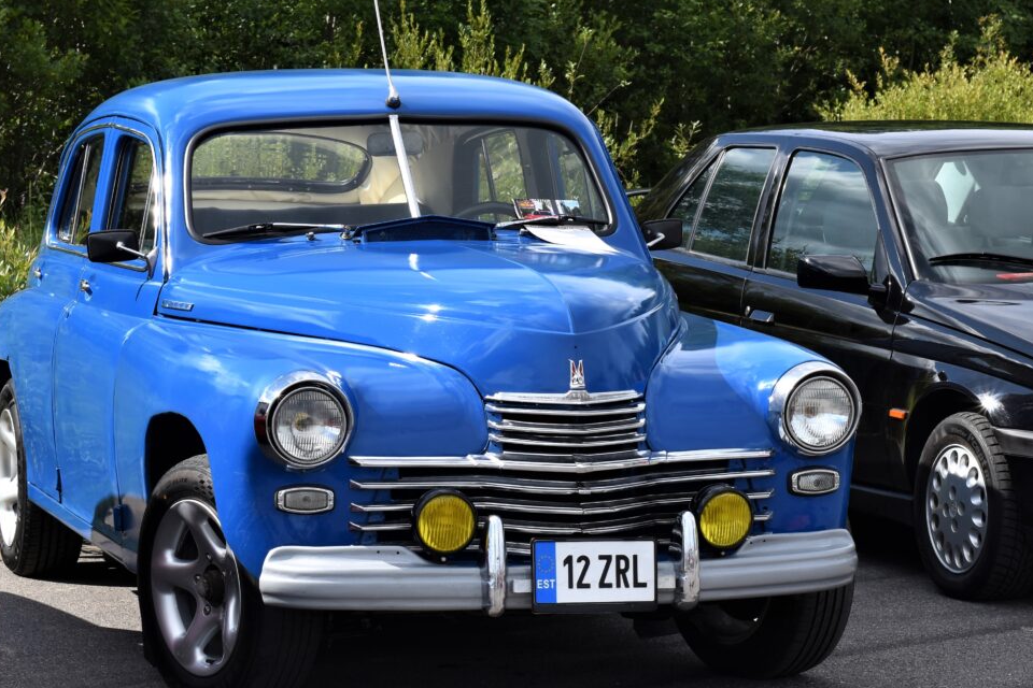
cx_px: 454
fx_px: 3443
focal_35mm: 120
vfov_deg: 11.4
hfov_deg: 17.1
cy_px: 292
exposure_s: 1/250
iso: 100
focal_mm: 50
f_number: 8
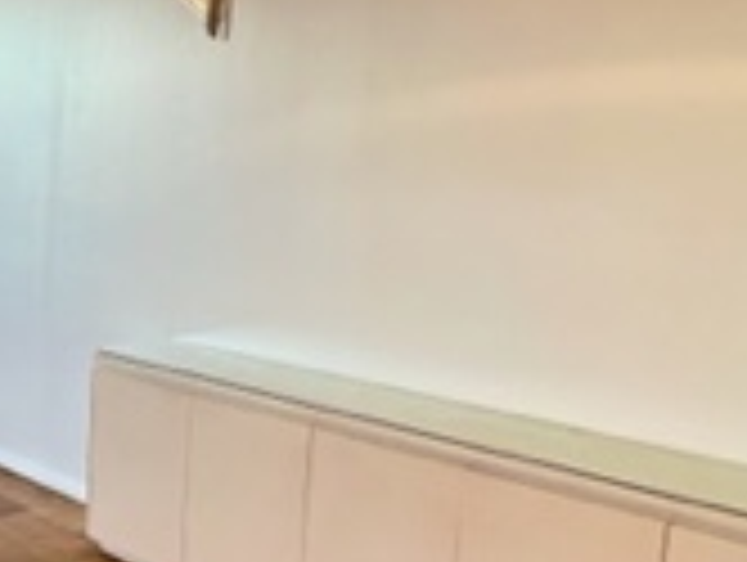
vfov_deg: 29.1
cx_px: -81
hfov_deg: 33.2
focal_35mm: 50
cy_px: 346
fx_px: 1081
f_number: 1.8
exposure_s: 1/120
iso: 40
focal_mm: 1.57
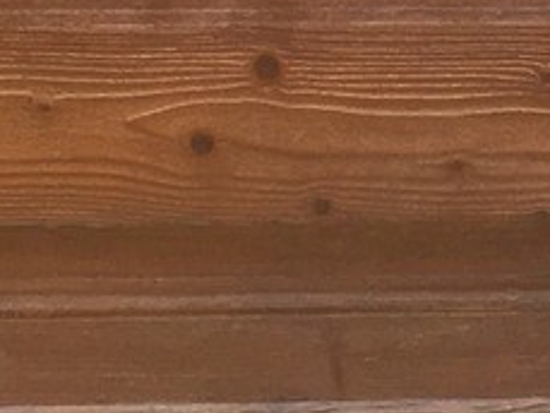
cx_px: 802
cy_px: -369
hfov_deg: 10.1
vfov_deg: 7.6
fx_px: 3020
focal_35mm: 190
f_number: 2.2
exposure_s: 1/100
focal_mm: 4.15
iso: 32
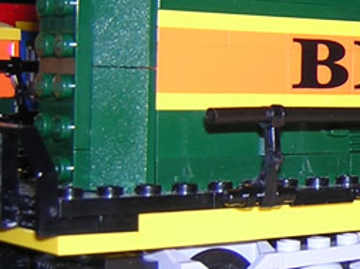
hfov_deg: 15.9
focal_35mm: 114
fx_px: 1184
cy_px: 95
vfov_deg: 12.9
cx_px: 541
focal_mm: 4.7
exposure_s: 1/60.1
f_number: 2.6
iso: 100
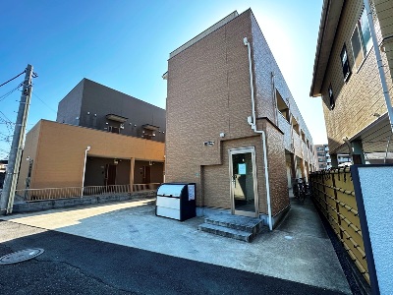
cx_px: 196
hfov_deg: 102.1
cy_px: 148
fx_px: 159
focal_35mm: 14
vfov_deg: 85.7
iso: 40
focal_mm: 2.22
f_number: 2.2
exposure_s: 1/394
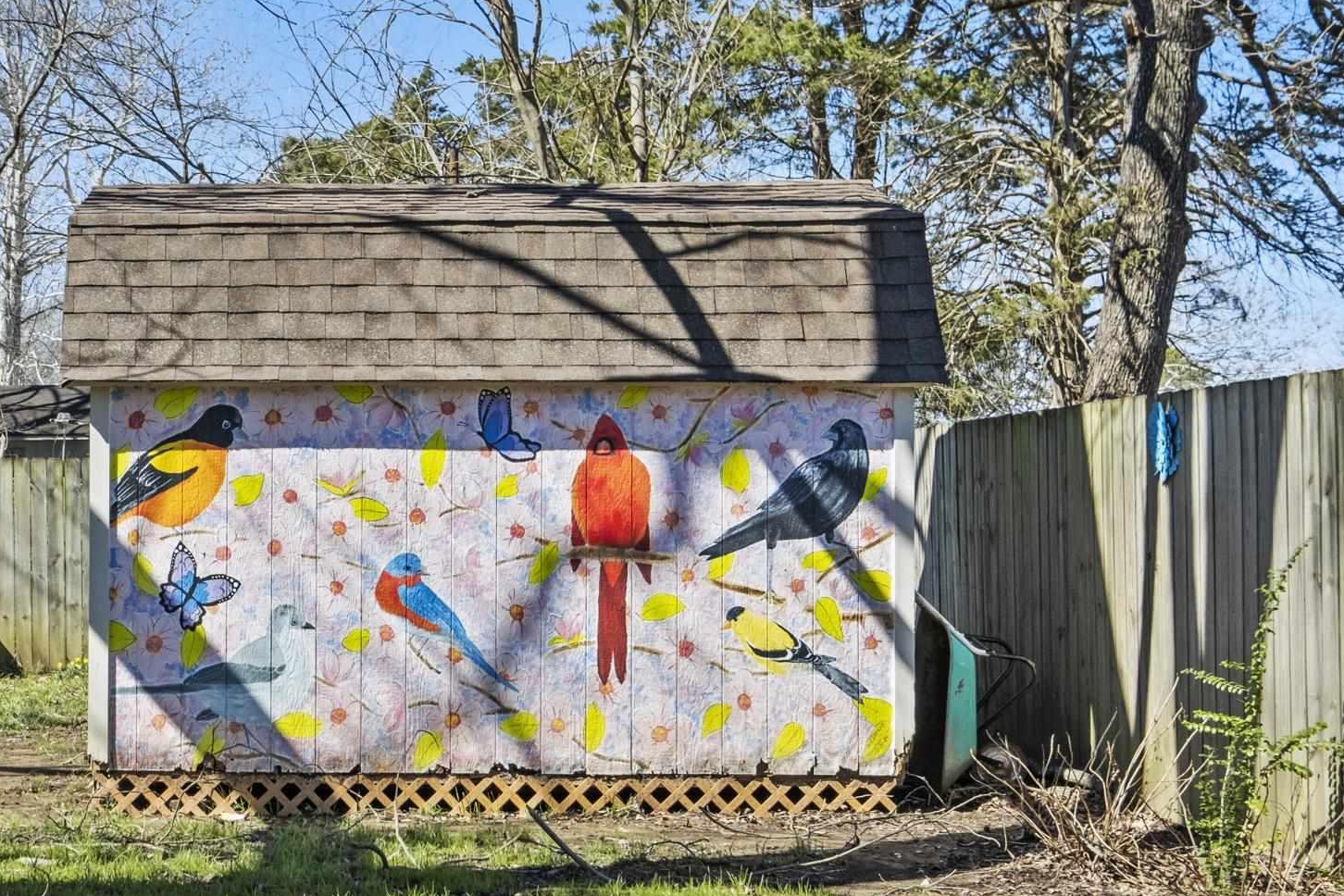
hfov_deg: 31.5
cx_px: 260
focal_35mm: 62
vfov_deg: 21.9
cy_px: 509
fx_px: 2314
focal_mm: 24
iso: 800
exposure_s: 1/250
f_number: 7.1
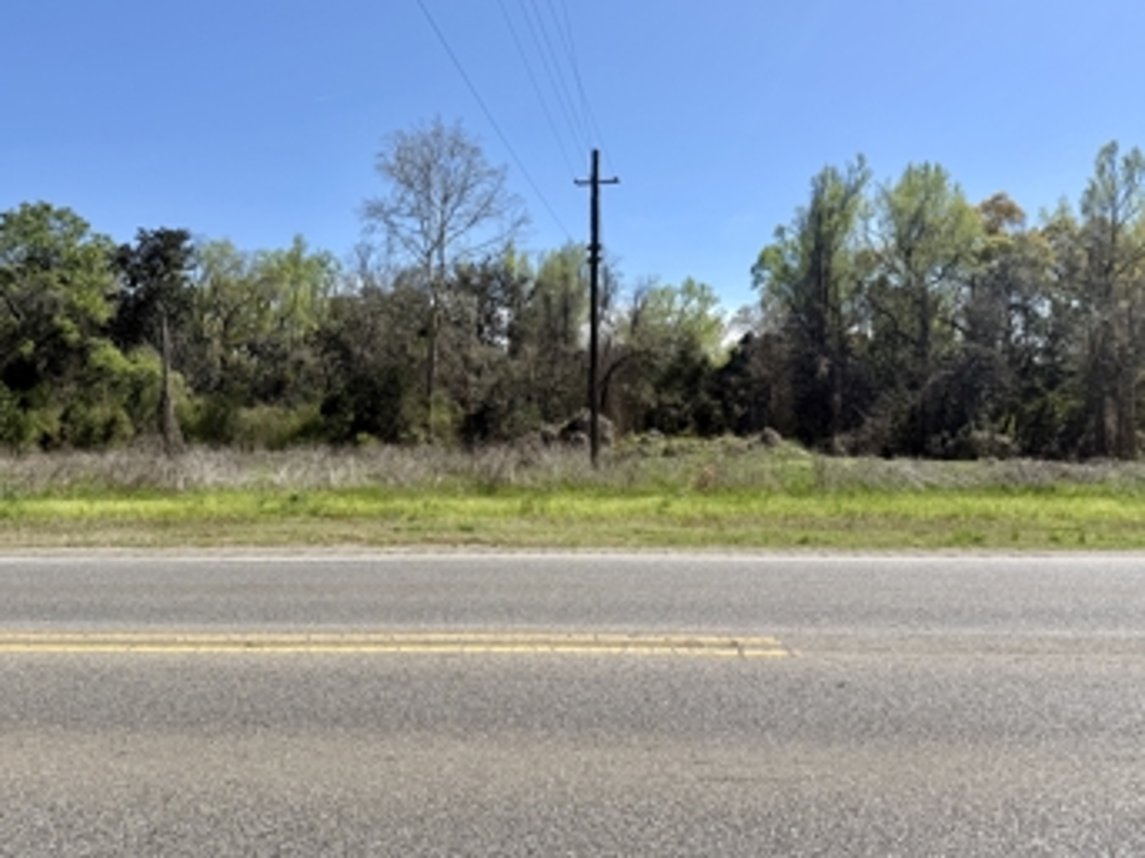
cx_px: 541
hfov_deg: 63.4
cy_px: 411
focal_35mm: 28
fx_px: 926
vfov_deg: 49.7
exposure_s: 1/4673
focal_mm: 6.76
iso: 80
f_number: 1.78
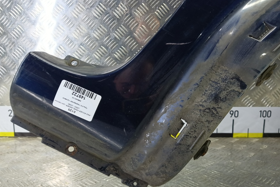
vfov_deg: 51.2
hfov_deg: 71.5
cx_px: 143
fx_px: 194
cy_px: 102
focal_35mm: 25
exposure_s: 1/33.3
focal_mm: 4.11
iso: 180
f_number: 1.6
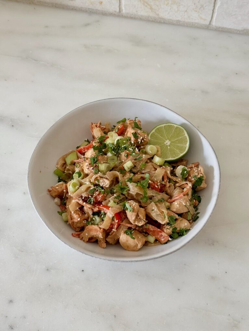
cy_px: 166
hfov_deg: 30.3
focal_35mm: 48
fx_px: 460
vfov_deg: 39.7
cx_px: 124
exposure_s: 1/115
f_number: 1.78
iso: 100
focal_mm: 6.76
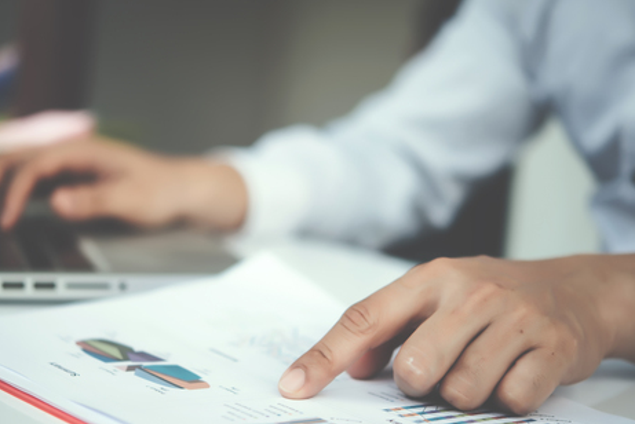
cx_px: 249
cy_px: 241
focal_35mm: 78
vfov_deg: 17.5
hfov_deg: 25.9
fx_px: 1377
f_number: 3
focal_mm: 60
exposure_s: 1/320
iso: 100
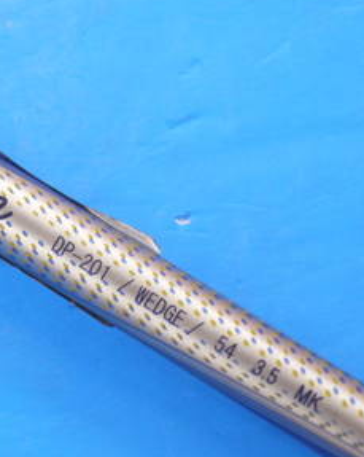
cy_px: 142
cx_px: -64
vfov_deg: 10.5
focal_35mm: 183
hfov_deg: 8.4
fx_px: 2468
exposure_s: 1/80
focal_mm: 42
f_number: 5.6
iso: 640
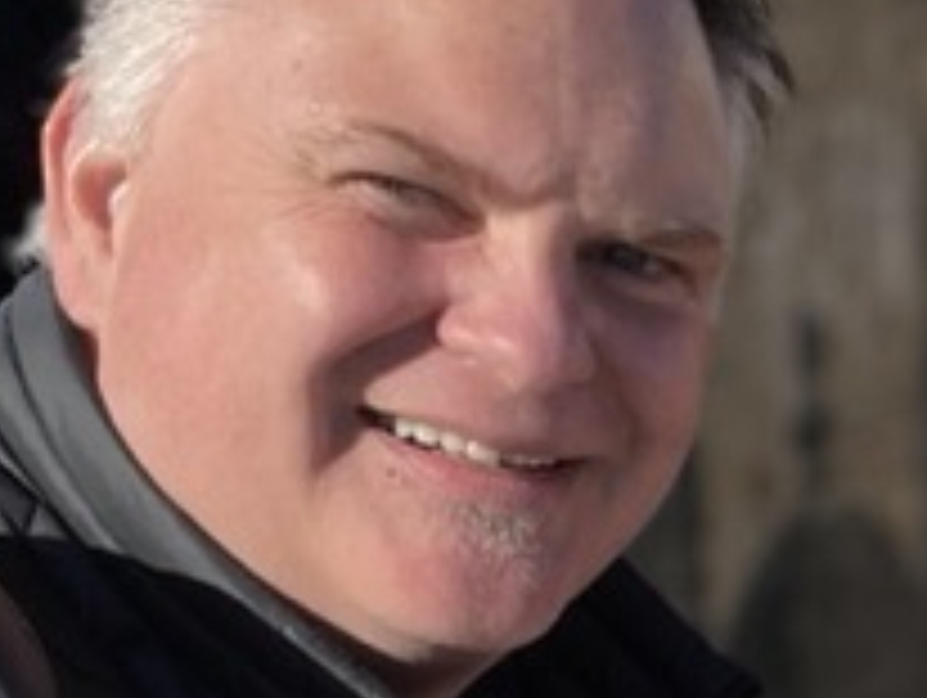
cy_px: 666
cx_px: 1233
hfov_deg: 19.3
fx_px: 2493
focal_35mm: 93
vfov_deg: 15.7
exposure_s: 1/1634
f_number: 2.2
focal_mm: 2.71
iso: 32
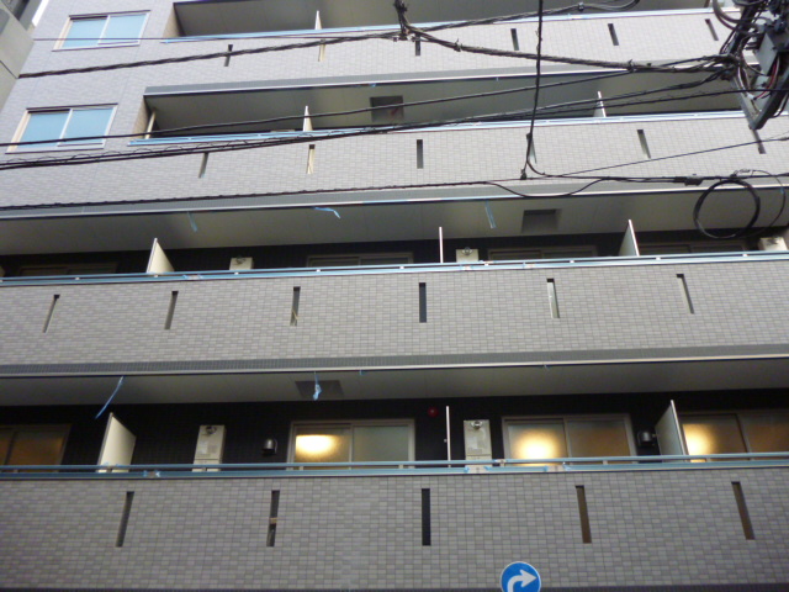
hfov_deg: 63.4
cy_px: 296
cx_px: 394
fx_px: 638
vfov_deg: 49.7
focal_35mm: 28
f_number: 3.1
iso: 400
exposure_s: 1/160
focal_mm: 5
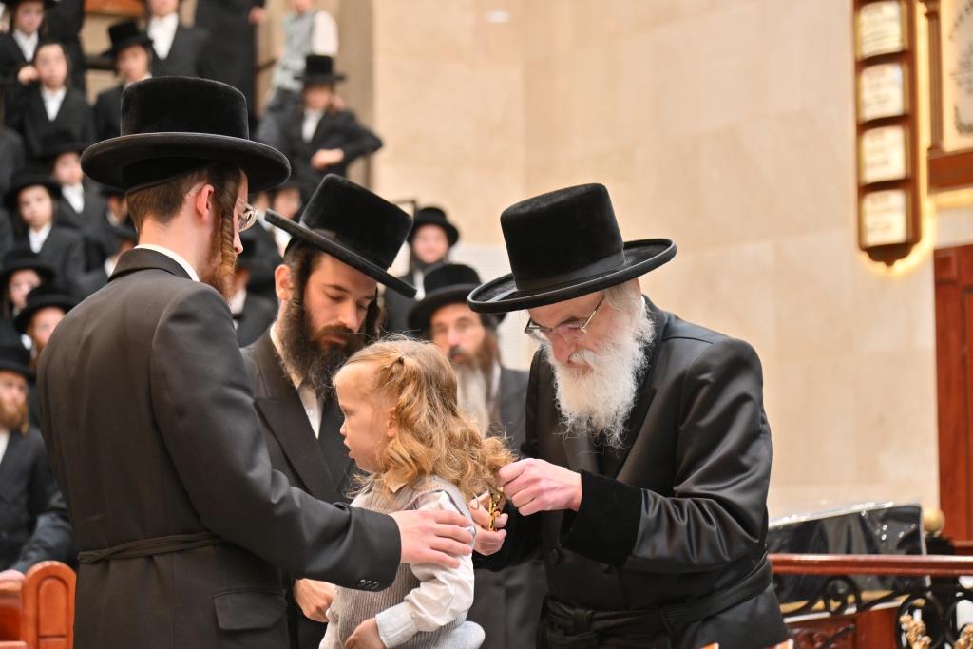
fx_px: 2649
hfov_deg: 20.8
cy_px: 324
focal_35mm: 98
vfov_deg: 14.0
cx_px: 486
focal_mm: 98
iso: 1000
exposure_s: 1/200
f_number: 4
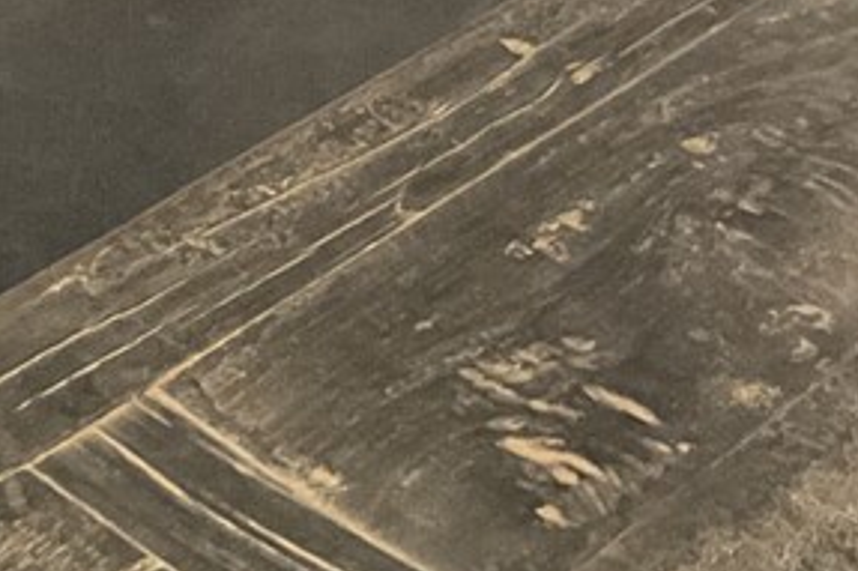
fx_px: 3335
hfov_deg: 13.8
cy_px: -538
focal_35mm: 140
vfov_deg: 9.2
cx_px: -402
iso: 500
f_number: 1.8
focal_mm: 3
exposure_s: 1/17
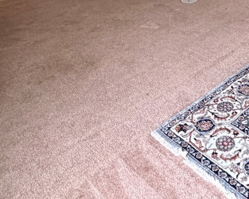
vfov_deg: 24.4
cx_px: 225
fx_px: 339
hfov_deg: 37.6
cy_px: -110
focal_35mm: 46
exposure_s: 1/86
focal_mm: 2.22
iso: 320
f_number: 2.2
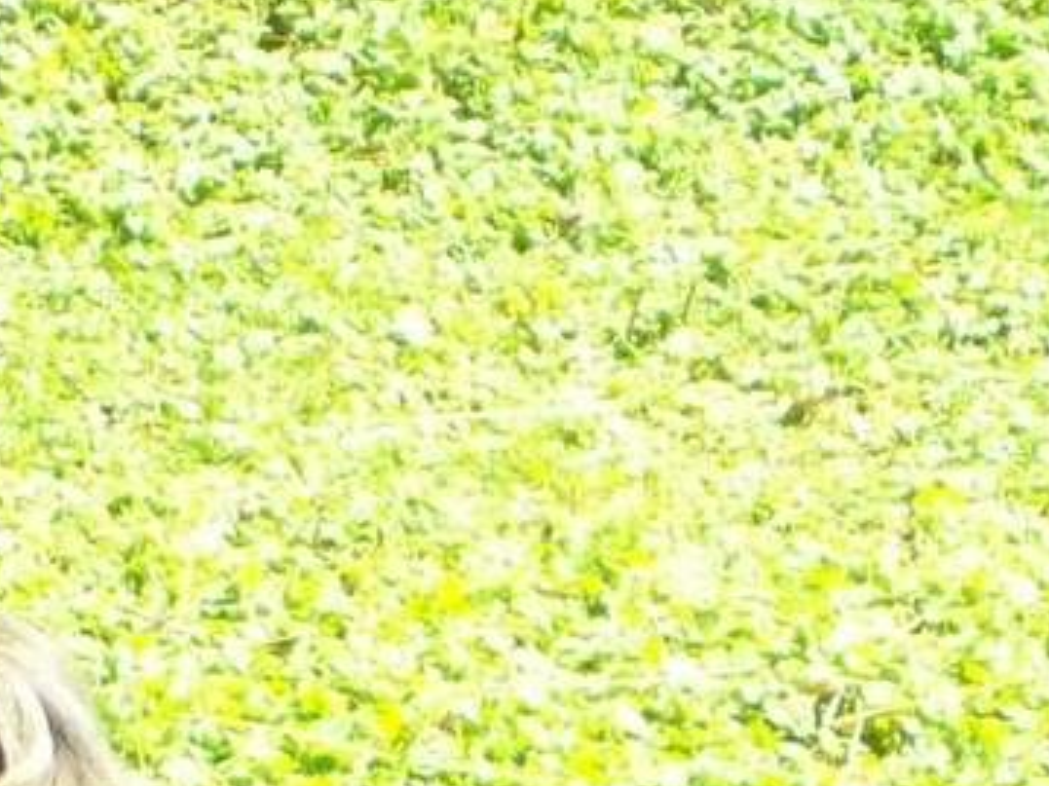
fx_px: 14602
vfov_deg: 3.1
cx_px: 704
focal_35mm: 482
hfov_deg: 4.1
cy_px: 1549
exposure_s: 1/128
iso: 113
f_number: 4.8
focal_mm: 18
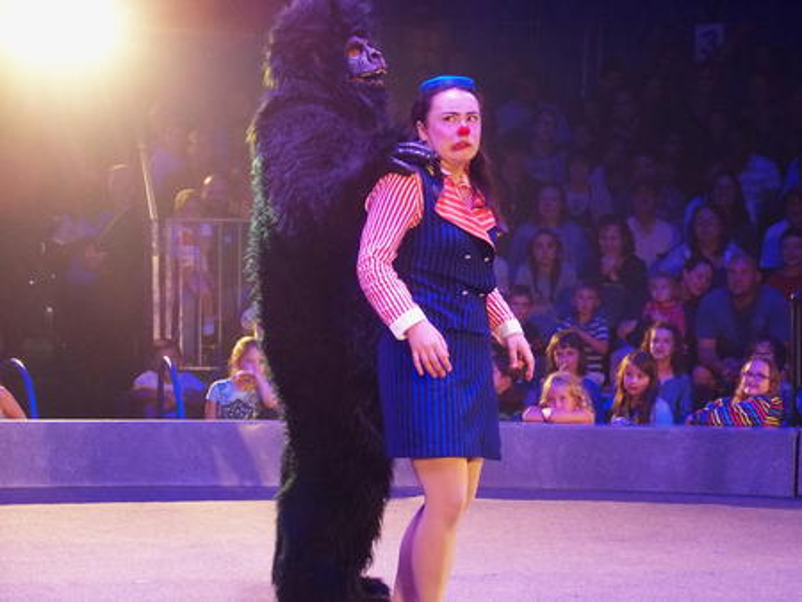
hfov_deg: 21.3
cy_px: 301
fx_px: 2133
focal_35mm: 92
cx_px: 401
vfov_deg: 16.1
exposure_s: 1/100
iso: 1600
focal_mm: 19.6
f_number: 2.8
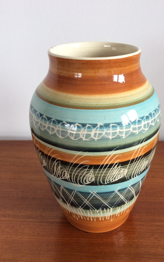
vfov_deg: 56.7
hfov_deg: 37.2
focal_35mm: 34
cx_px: 93
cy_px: 131
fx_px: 243
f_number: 2.4
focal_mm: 3.3
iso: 40
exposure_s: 1/25
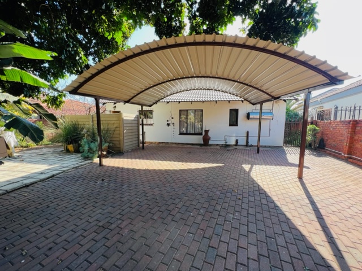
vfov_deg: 89.9
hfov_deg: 106.2
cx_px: 181
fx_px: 136
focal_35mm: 13
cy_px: 136
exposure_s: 1/170
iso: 32
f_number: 1.8
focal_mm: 1.57
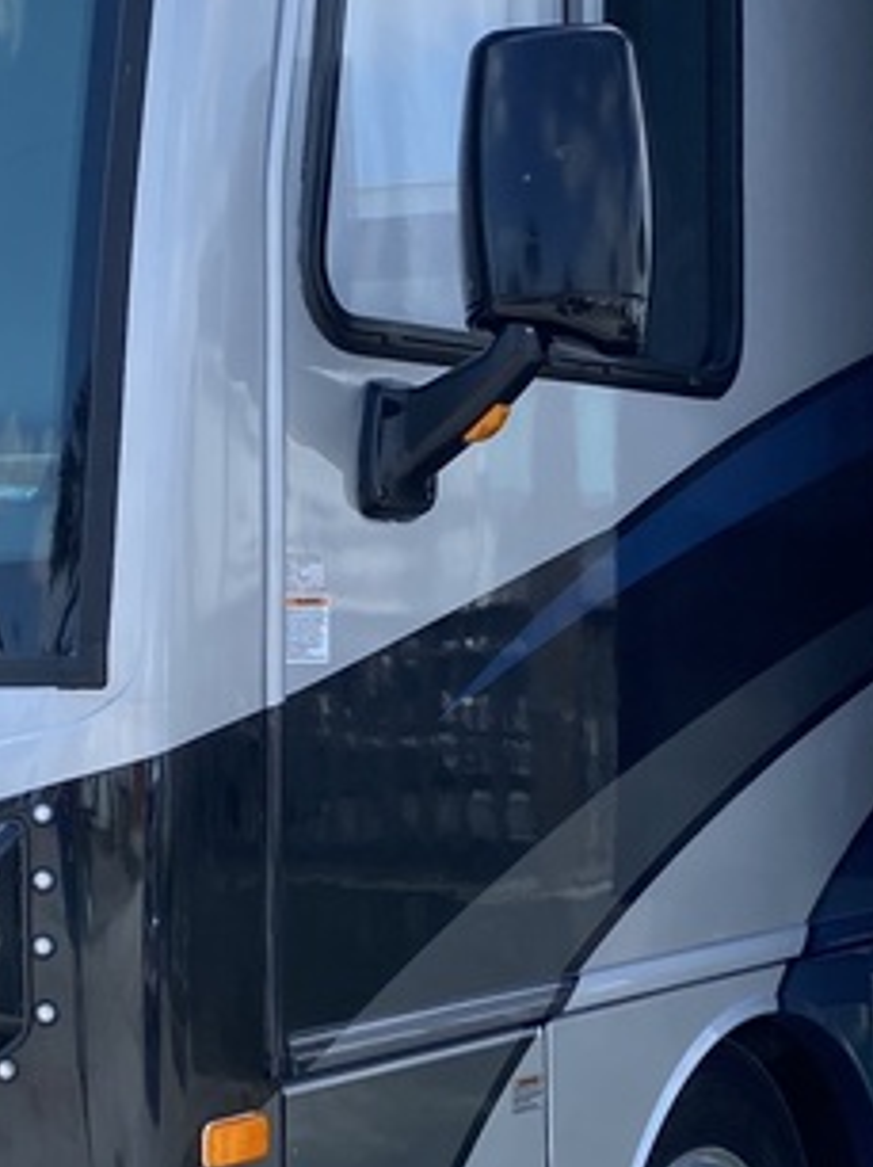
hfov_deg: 17.3
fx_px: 2862
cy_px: 625
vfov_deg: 23.0
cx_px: 454
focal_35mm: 85
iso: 32
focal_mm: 4.25
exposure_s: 1/1412
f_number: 1.8
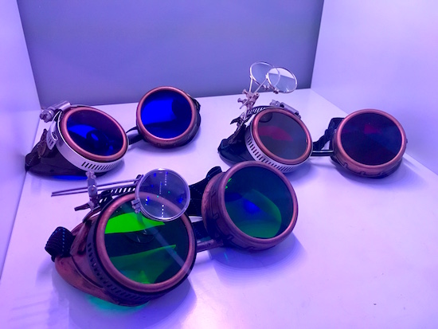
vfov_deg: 48.3
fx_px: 367
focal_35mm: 29
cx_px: 219
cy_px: 164
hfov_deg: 61.6
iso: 200
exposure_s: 1/20
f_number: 2.2
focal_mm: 4.15
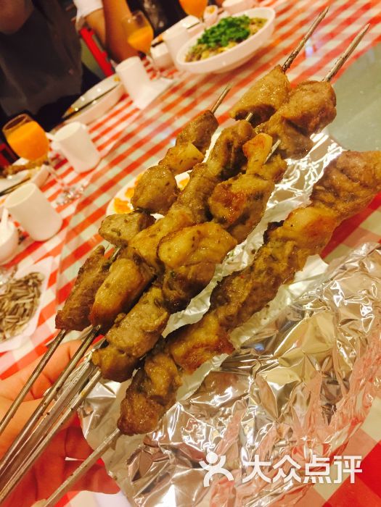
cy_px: 254
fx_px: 426
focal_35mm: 29
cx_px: 190
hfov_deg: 48.2
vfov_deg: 61.7
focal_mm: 4.15
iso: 125
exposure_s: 1/17
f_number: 2.2
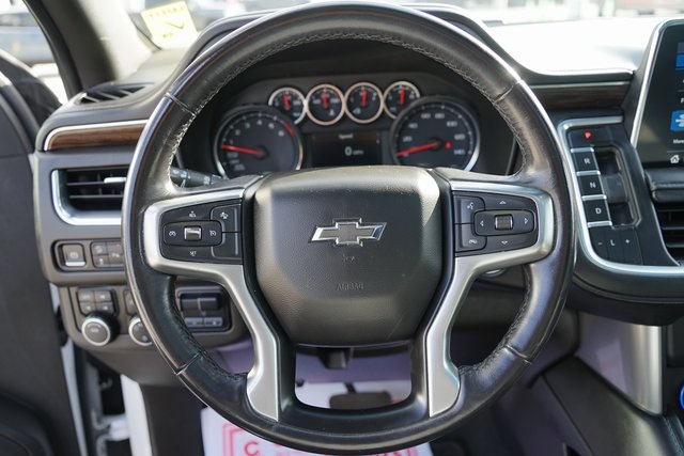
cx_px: 342
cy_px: 228
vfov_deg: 46.4
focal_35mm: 28
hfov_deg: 65.5
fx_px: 532
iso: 100
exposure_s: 1/60
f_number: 4
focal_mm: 28
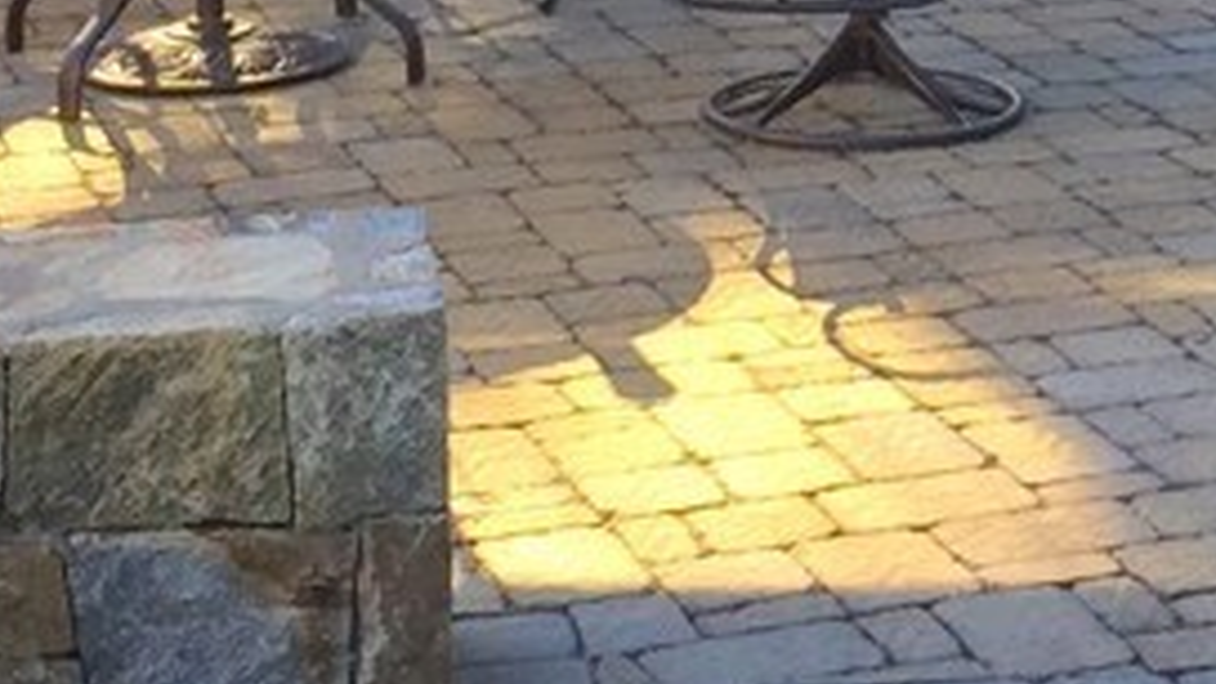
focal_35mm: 119
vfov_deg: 9.6
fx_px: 3837
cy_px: -653
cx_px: 1158
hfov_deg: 17.7
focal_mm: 4.15
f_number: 2.2
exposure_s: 1/439
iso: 32
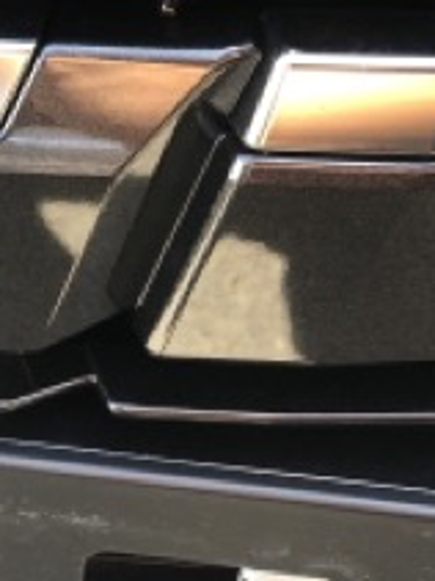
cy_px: -69
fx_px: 1426
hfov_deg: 16.7
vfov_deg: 21.7
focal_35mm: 85
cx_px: -72
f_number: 1.8
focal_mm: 3.99
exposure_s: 1/40
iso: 25
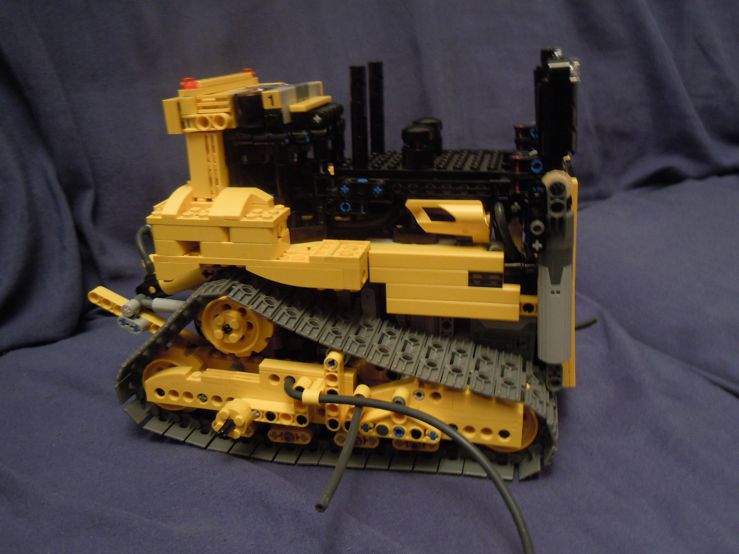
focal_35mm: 30
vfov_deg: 46.8
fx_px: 640
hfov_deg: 60.0
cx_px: 370
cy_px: 277
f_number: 3.5
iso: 400
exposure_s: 1/8
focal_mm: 5.4
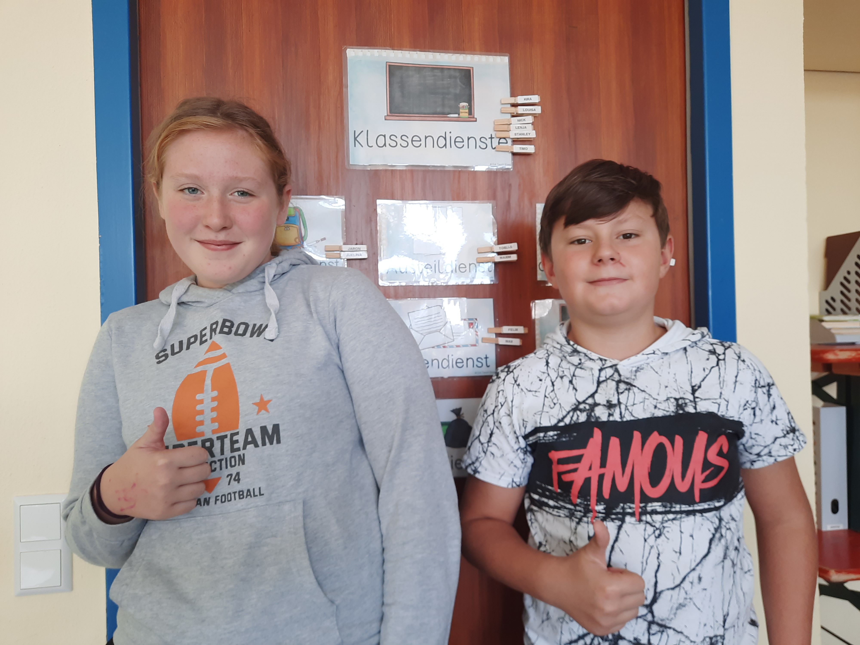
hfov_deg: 69.4
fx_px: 621
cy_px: 322
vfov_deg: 54.9
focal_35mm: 25
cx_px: 430
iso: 64
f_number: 2
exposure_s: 1/50
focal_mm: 4.6
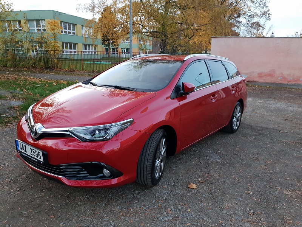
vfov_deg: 53.1
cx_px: 151
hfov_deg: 67.3
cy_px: 114
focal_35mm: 26
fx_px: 227
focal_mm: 4.3
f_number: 1.5
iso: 160
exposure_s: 1/50
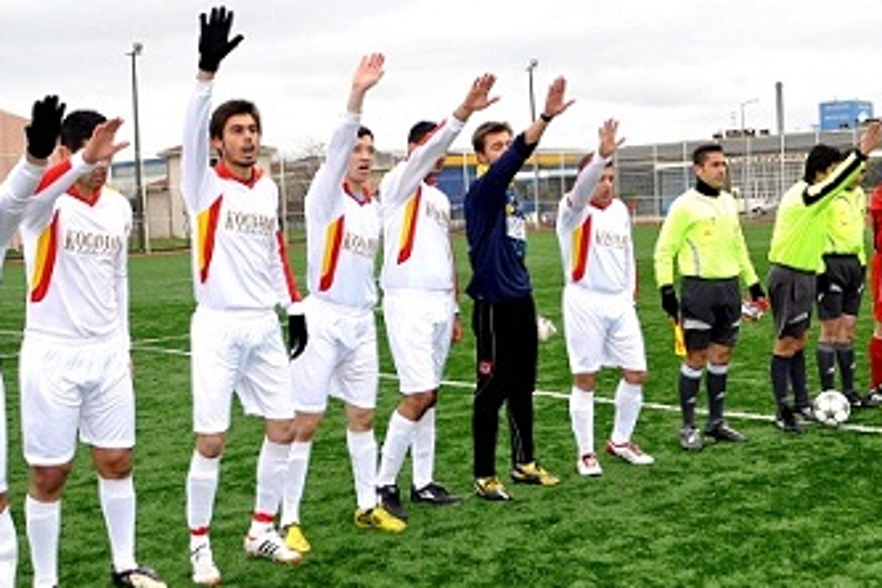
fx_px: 1323
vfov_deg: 25.0
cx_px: 622
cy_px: 256
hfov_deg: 36.3
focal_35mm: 54
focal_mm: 24
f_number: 2.8
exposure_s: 1/160
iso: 400
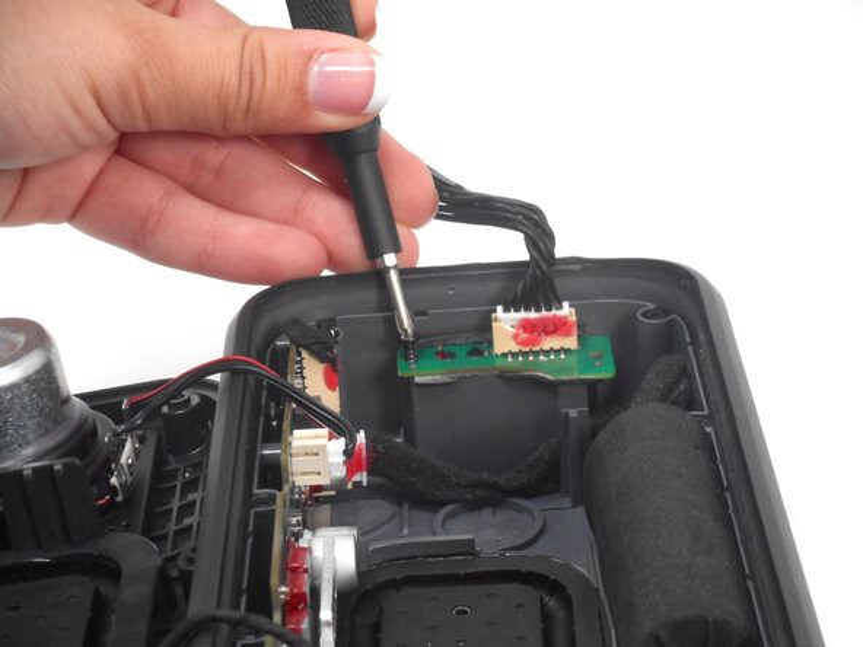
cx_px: 432
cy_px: 324
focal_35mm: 102
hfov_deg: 19.3
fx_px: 2543
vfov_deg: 14.5
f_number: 5.8
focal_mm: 18.2
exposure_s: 1/60
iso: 320
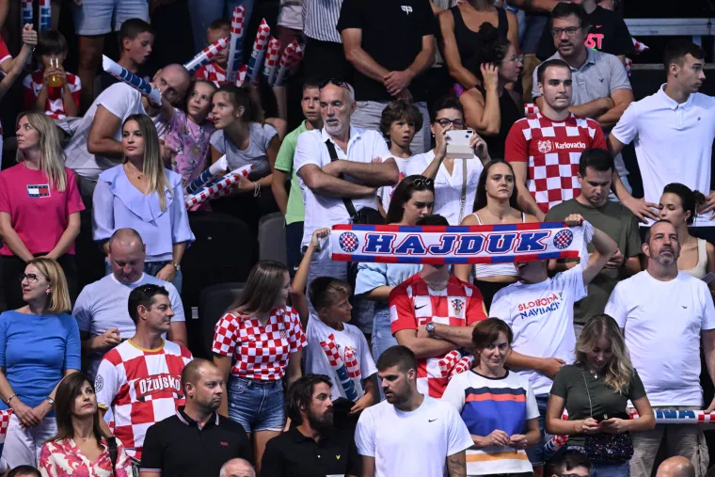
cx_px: 358
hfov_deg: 5.2
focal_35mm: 400
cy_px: 238
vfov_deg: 3.4
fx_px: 7945
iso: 4000
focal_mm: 400
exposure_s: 1/800
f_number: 4
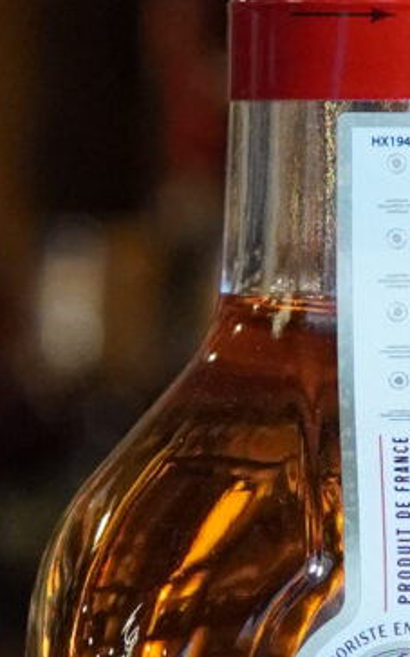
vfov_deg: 6.5
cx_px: 391
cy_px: 560
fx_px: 5784
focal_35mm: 323
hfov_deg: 4.1
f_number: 3.5
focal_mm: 30
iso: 1600
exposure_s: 1/160
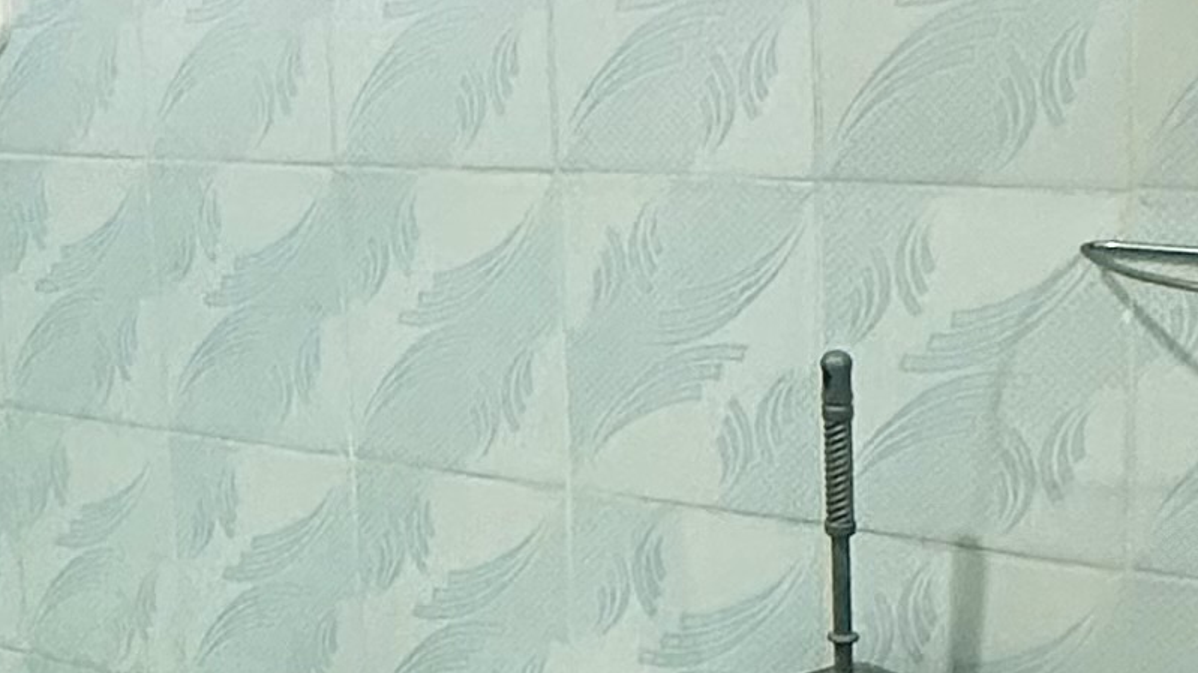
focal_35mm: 77
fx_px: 2445
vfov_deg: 15.7
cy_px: 318
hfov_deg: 24.3
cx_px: -337
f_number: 2.2
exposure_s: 1/100
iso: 200
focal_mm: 2.22
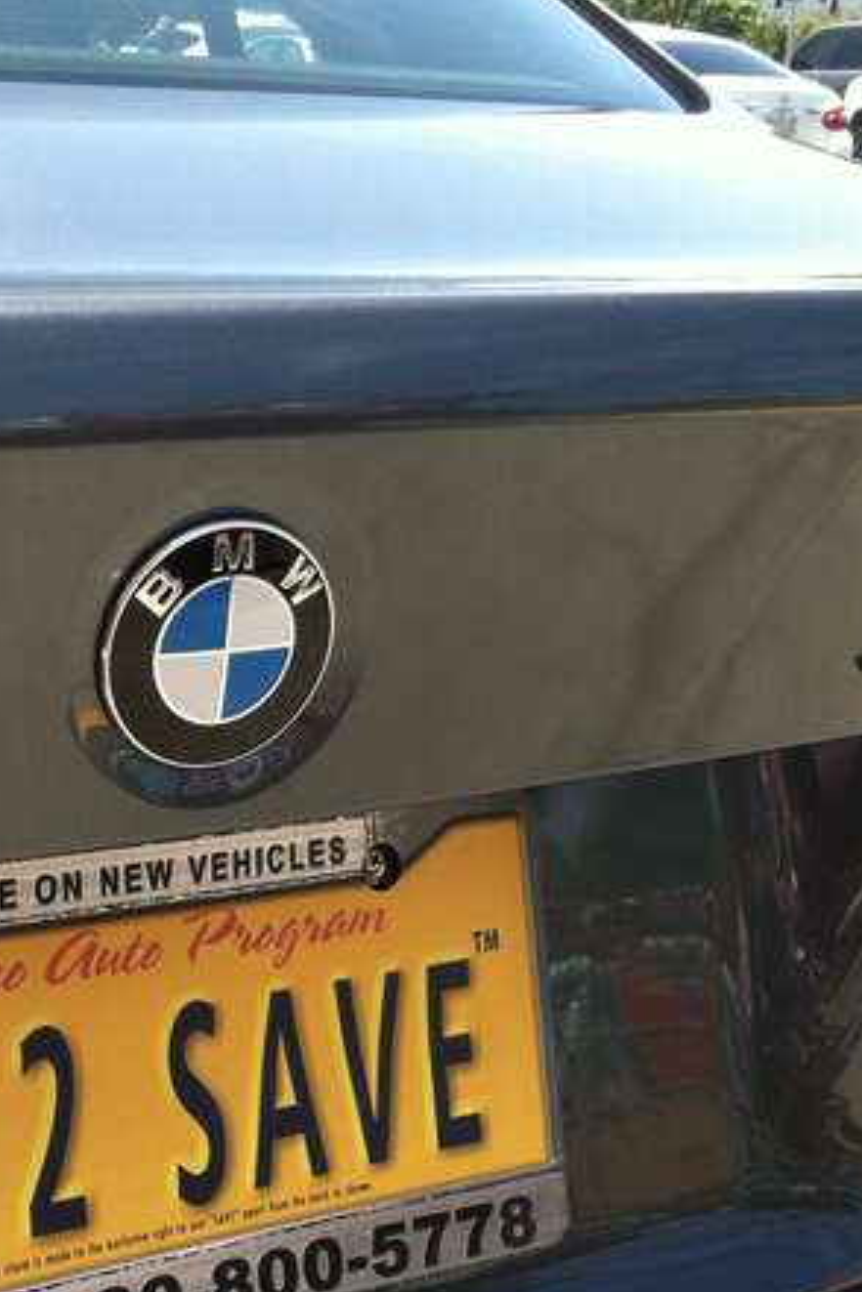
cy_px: 773
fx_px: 2370
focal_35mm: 66
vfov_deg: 30.4
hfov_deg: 20.4
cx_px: 188
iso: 80
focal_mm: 3.85
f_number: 2.8
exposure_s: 1/380
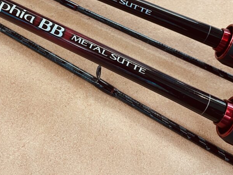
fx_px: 296
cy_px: 44
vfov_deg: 32.3
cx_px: 106
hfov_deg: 42.9
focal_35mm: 44
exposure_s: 1/50
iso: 100
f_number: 1.6
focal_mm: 4.2
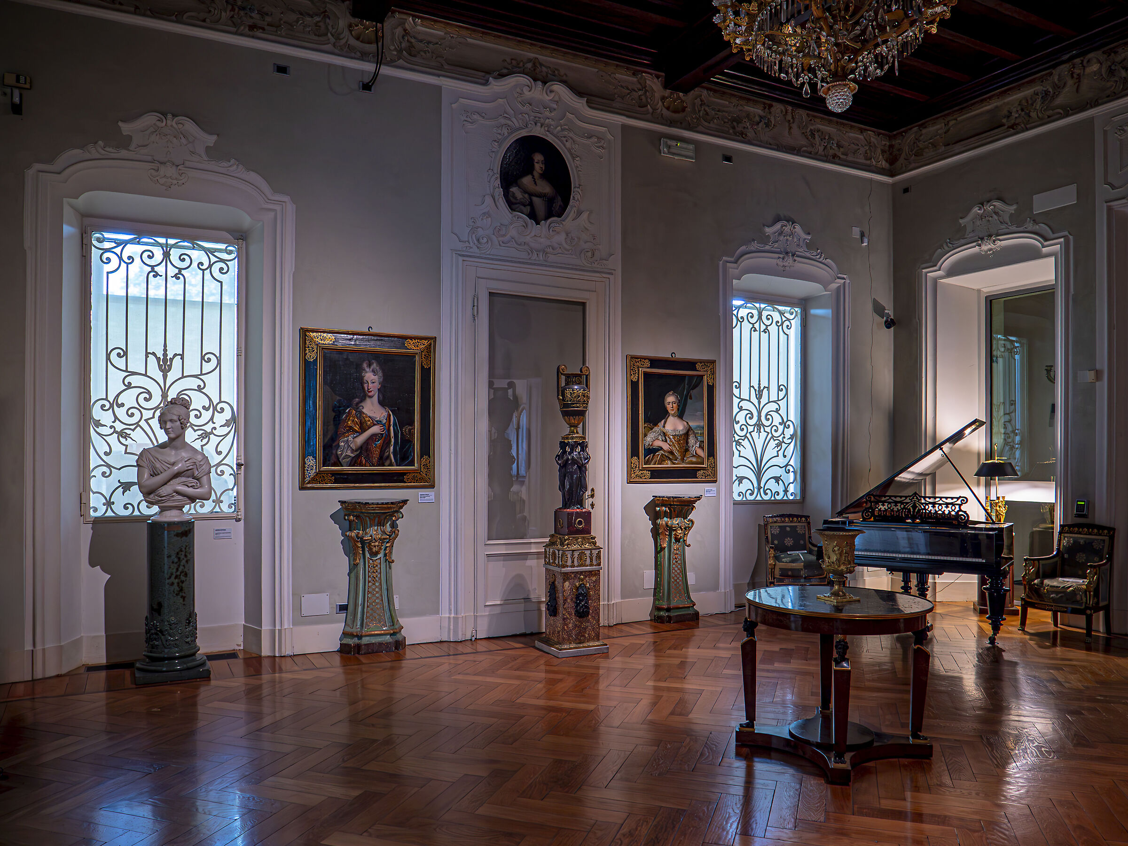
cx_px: 564
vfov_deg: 56.8
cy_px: 423
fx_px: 782
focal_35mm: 24
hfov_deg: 71.6
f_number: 2.8
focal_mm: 12
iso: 400
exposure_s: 1/30
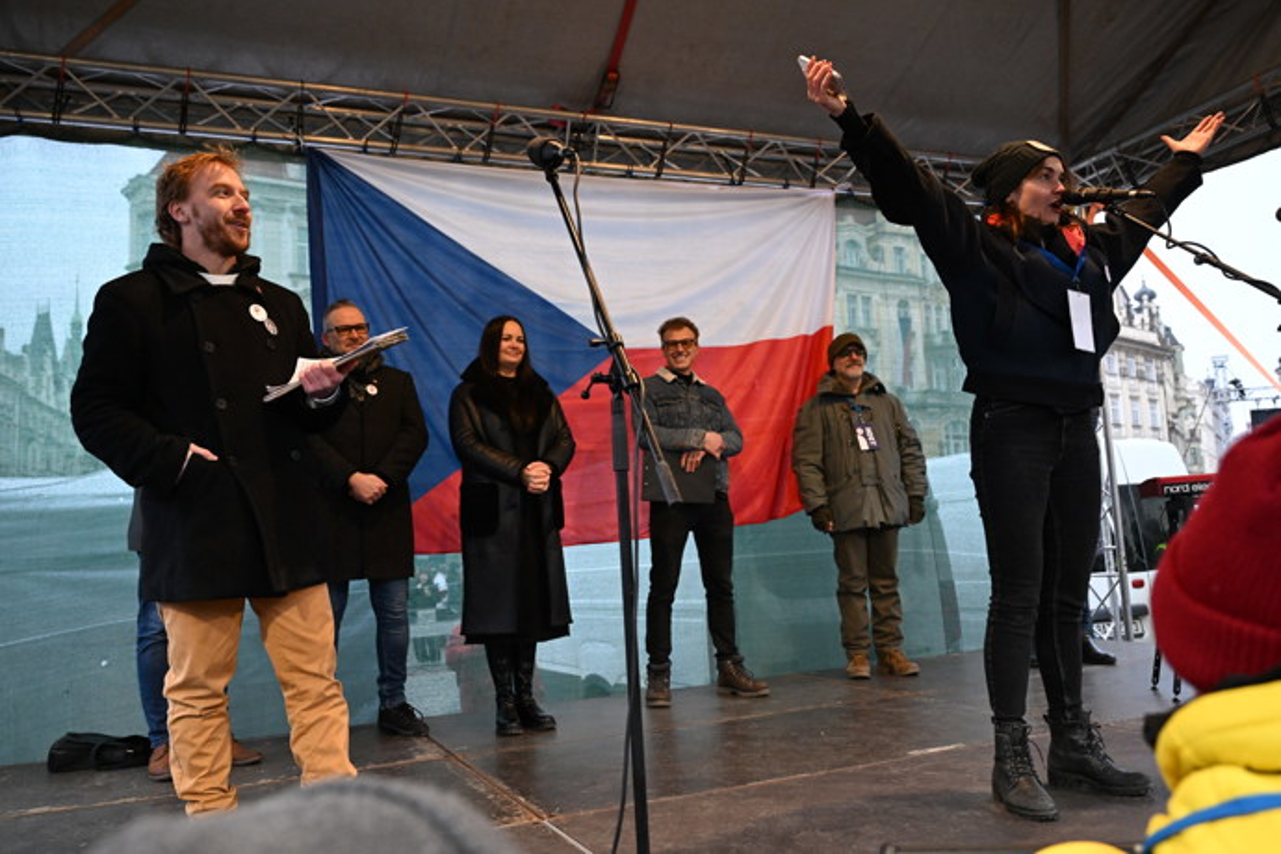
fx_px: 1014
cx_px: 640
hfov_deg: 64.6
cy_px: 427
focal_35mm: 28
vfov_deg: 45.7
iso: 3200
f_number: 4.5
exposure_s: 1/250
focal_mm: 28.5
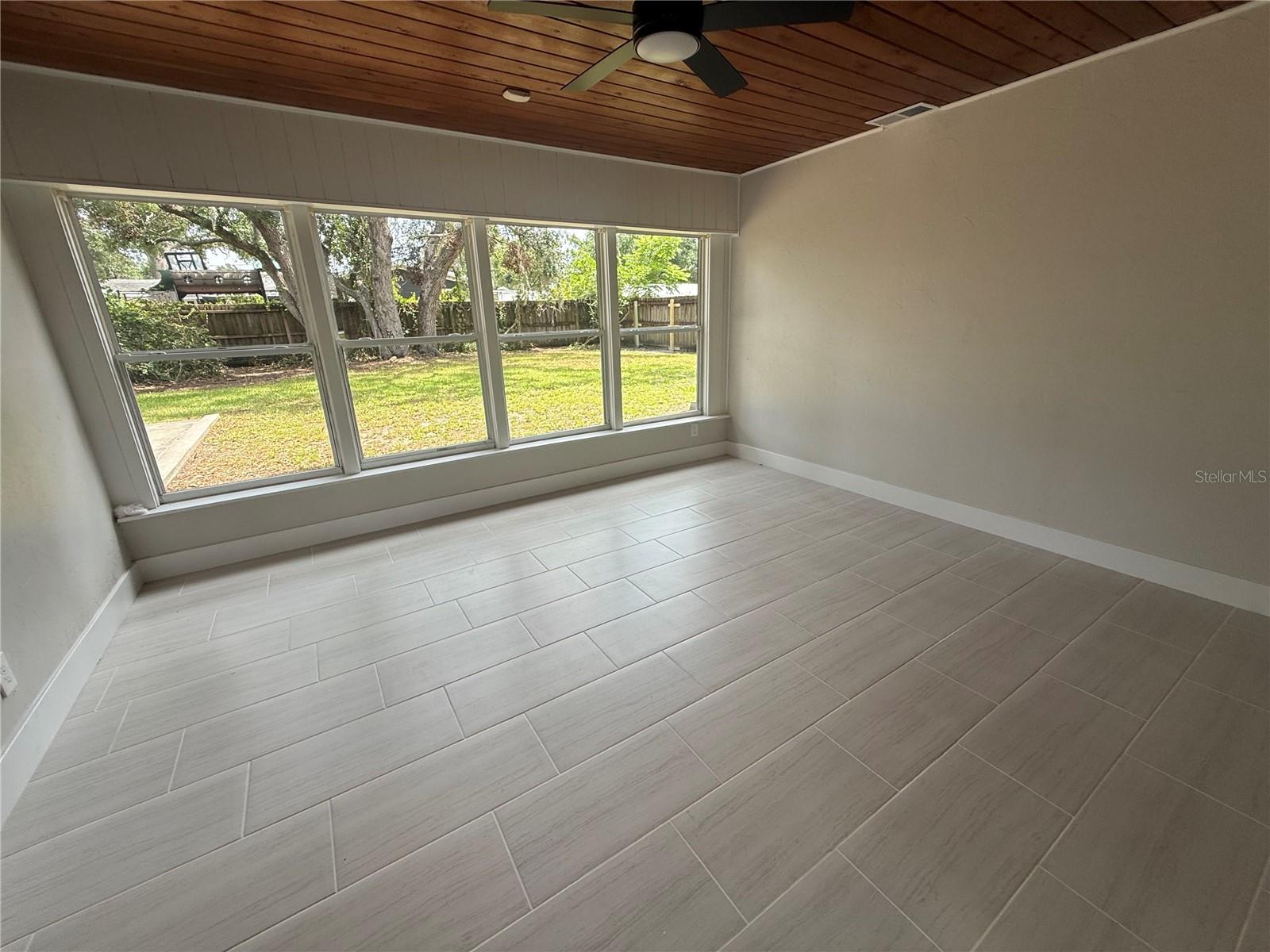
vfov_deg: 85.7
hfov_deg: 102.1
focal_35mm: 14
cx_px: 635
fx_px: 514
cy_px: 476
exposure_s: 1/217
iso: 50
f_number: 2.2
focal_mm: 2.22
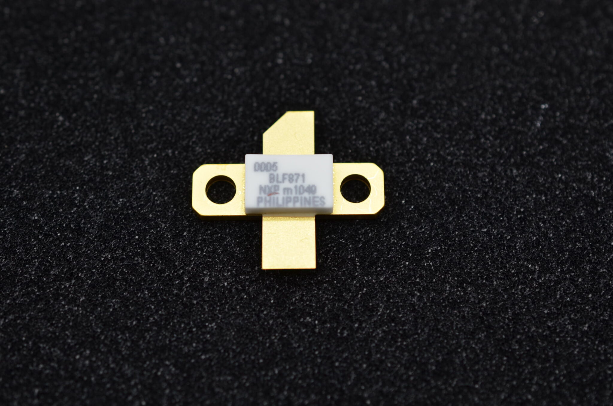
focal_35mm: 60
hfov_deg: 33.5
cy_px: 203
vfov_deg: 22.5
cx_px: 306
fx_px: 1019
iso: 200
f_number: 6.3
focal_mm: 40
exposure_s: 1/160
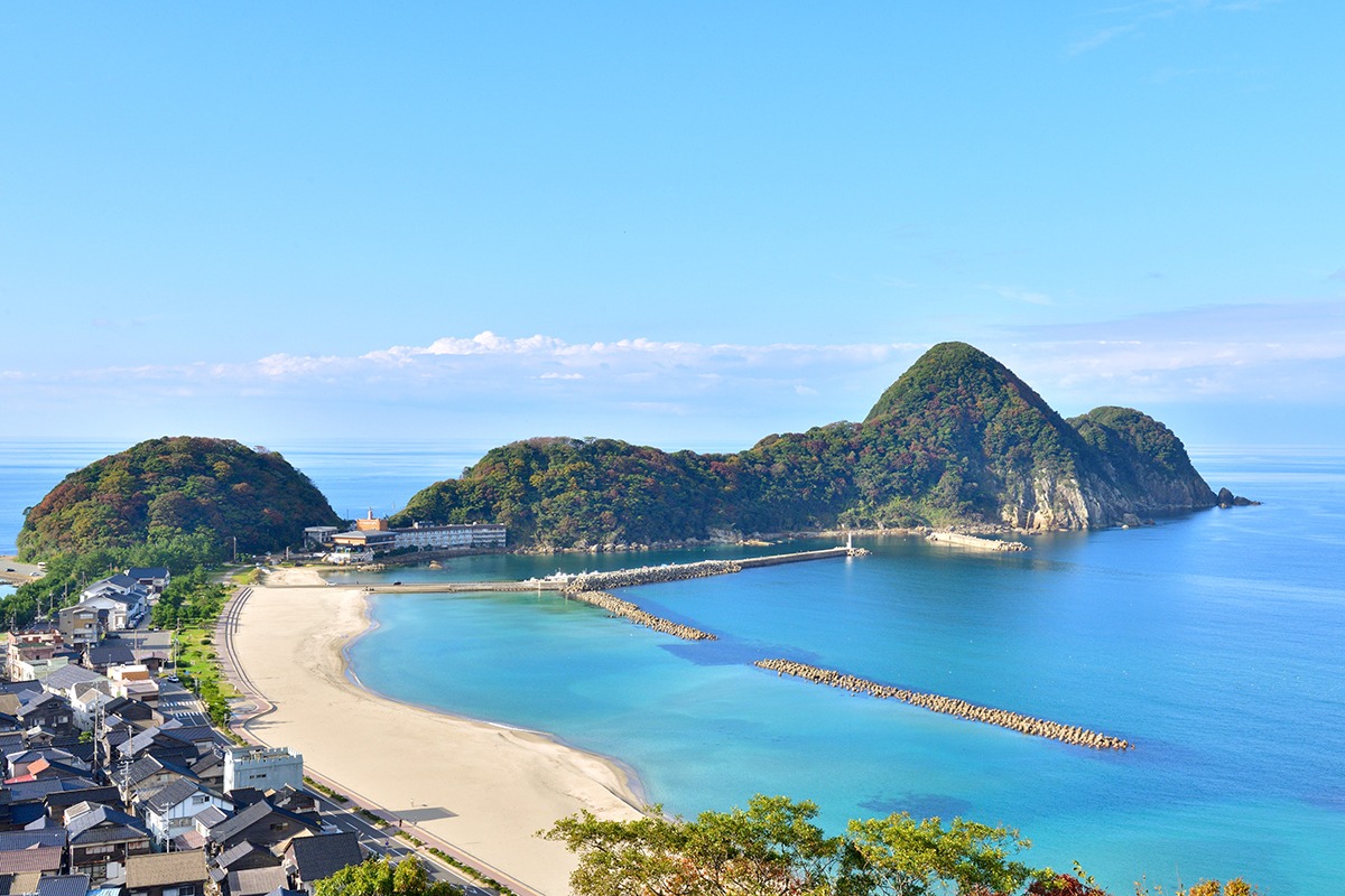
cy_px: 448
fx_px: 1420
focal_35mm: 38
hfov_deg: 50.7
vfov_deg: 35.1
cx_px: 672
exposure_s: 1/400
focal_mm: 38
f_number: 14
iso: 200
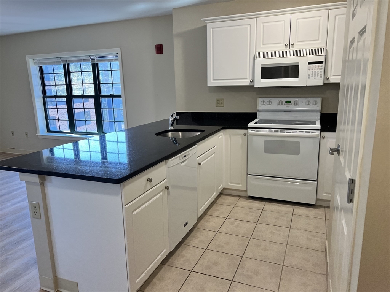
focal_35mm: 26
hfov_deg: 67.3
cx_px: 195
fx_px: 293
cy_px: 146
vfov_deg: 53.1
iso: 64
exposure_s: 1/136
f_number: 1.5
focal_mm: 5.7
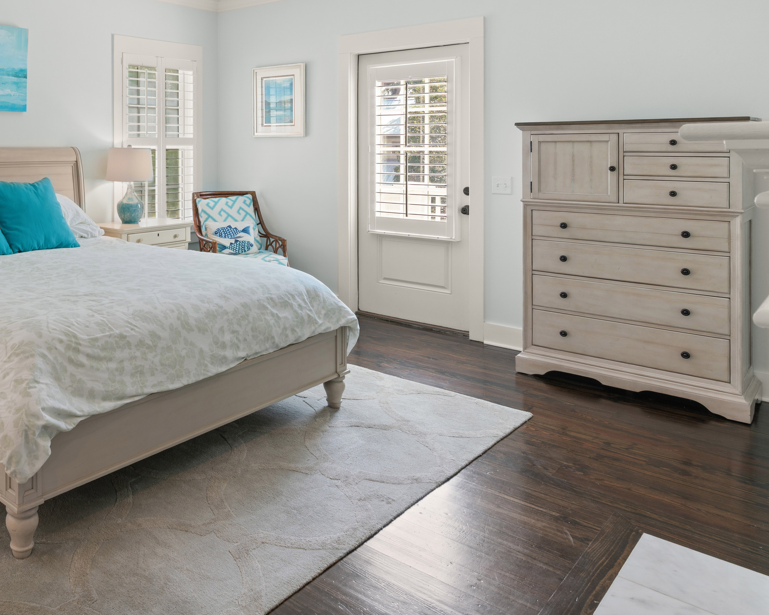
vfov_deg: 48.3
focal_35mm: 29
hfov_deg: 54.0
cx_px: 101
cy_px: 164
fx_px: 660
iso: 250
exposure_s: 1/4
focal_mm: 17
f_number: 8
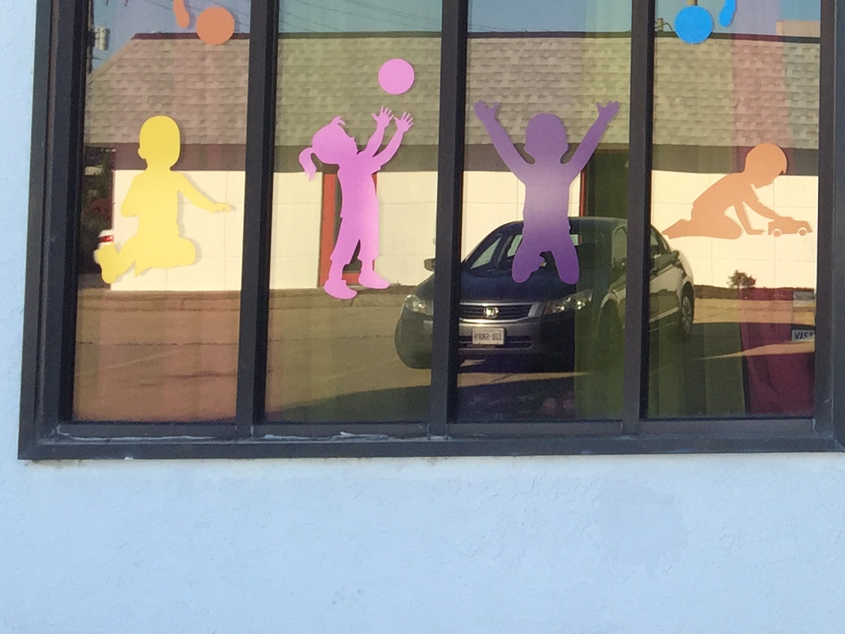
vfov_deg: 17.3
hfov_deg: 20.9
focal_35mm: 84
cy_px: 40
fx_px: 2050
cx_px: 1139
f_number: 2.2
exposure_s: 1/399
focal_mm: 4.15
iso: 32
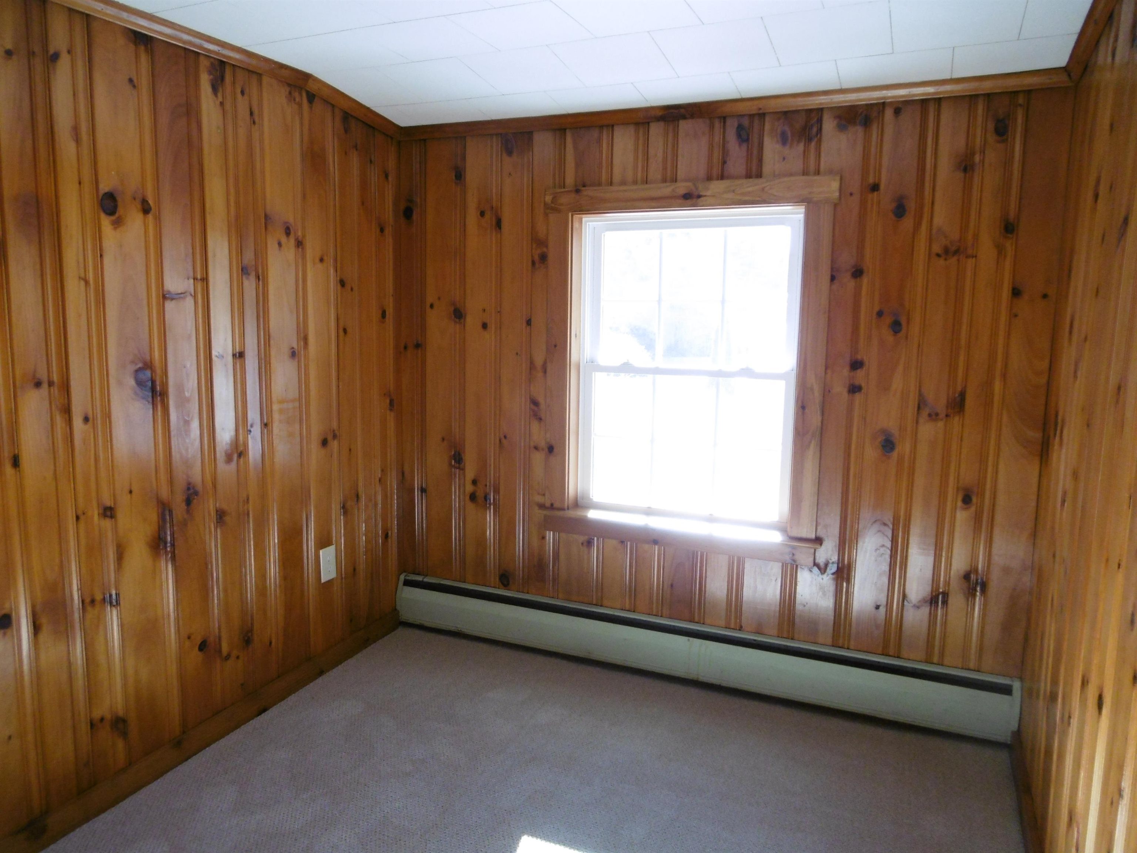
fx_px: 788
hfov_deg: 71.6
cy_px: 426
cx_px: 568
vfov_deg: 56.8
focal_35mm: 24
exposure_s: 1/60
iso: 200
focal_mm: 4.3
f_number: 3.1
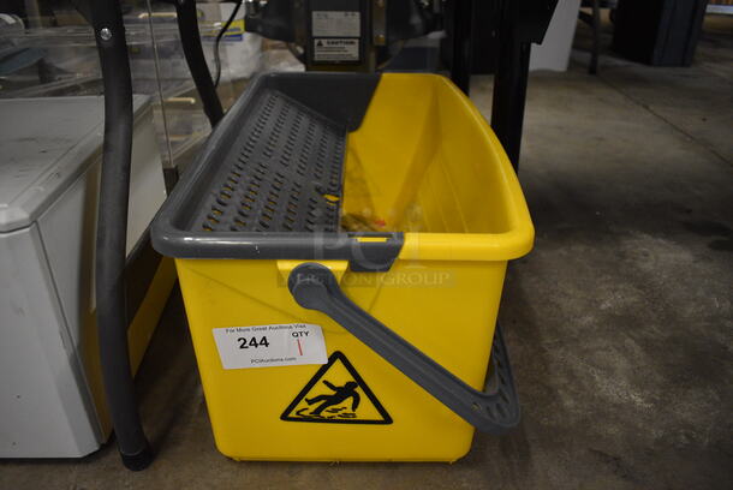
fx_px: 550
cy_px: 245
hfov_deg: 67.3
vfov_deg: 48.0
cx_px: 366
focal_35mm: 27
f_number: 3.5
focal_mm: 18
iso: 2200
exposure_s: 1/125
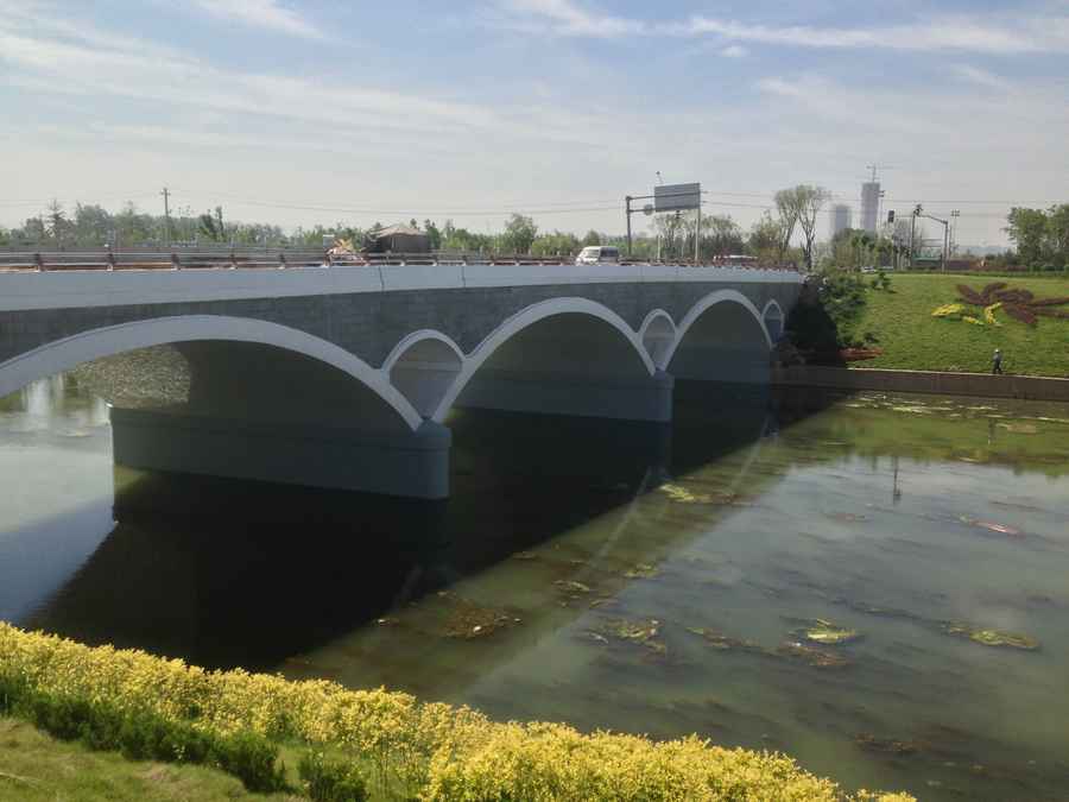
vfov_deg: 42.9
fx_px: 1019
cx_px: 534
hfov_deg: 55.4
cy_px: 401
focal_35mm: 33
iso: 50
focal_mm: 4.13
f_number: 2.4
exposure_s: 1/1550
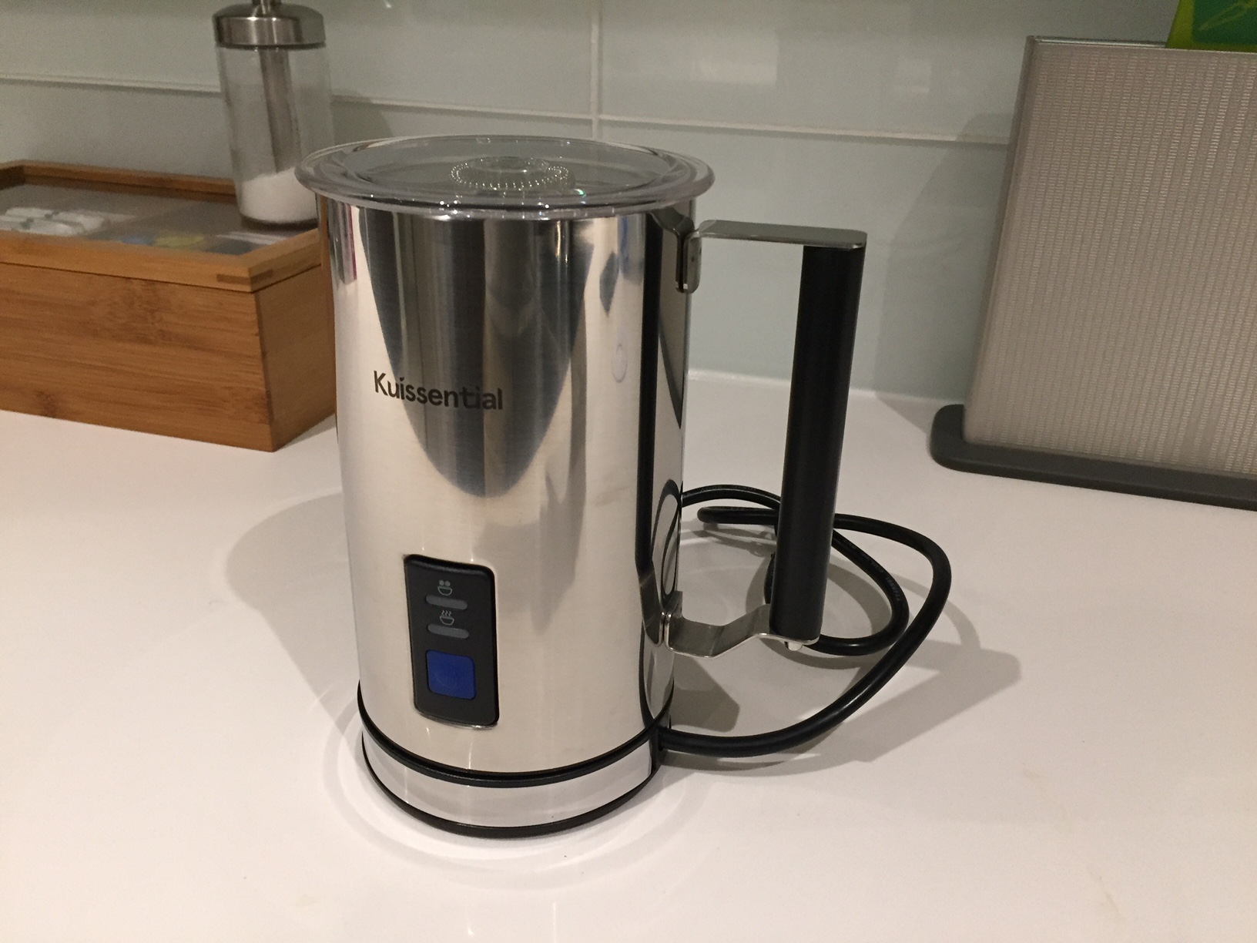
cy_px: 472
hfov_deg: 61.7
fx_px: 1053
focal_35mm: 29
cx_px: 628
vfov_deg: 48.2
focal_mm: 4.15
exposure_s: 1/30
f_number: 2.2
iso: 160
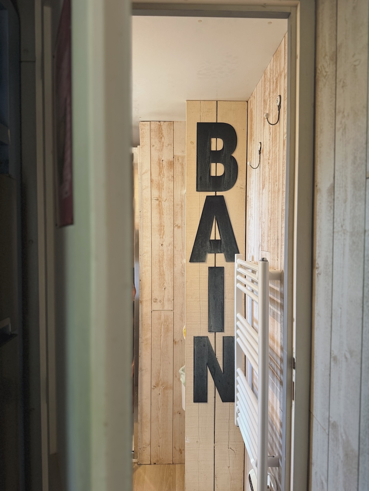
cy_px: 246
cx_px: 184
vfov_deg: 71.6
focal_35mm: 24
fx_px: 341
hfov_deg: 56.8
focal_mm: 6.76
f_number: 1.78
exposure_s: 1/60
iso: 250
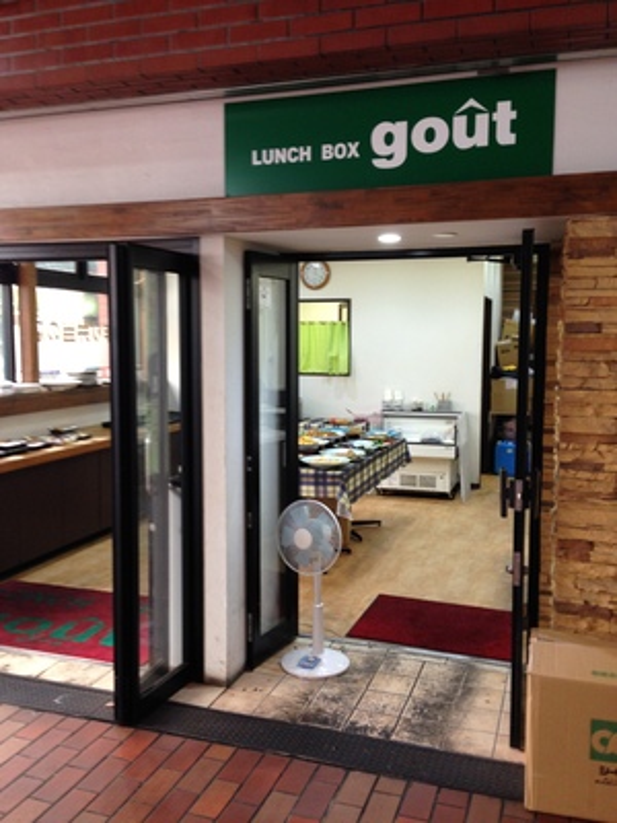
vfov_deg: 55.4
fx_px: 784
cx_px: 308
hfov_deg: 42.9
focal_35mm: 33
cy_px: 412
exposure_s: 1/20
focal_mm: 4.12
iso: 100
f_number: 2.4
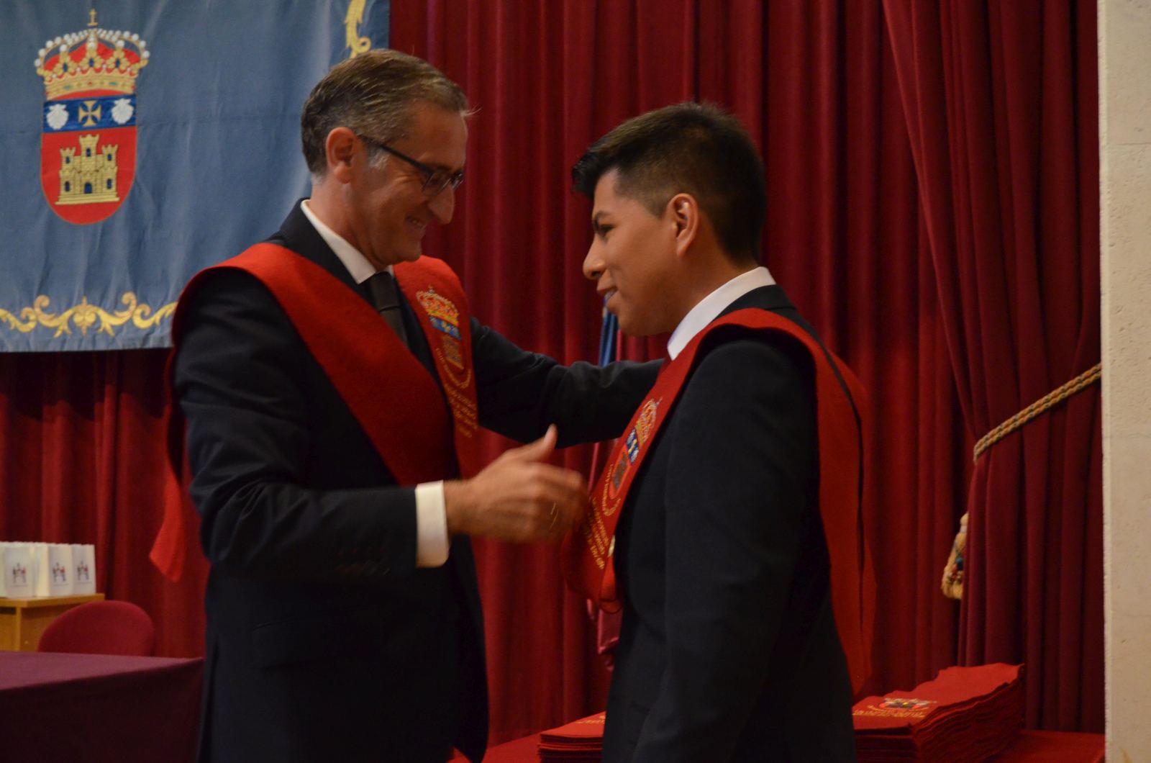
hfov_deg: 35.1
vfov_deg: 23.7
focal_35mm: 57
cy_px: 382
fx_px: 1819
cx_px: 576
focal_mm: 38
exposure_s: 1/100
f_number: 5
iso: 2500
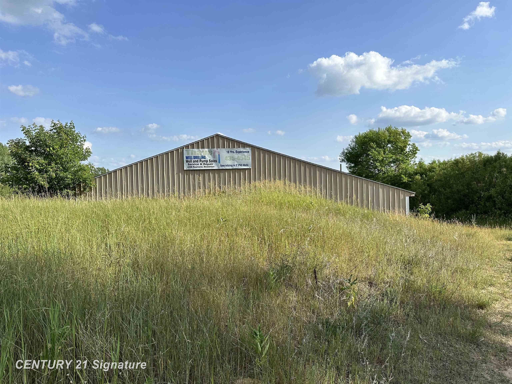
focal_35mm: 24
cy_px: 192
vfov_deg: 56.8
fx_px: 355
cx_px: 256
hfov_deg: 71.6
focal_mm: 6.86
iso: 80
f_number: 1.78
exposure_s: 1/4545
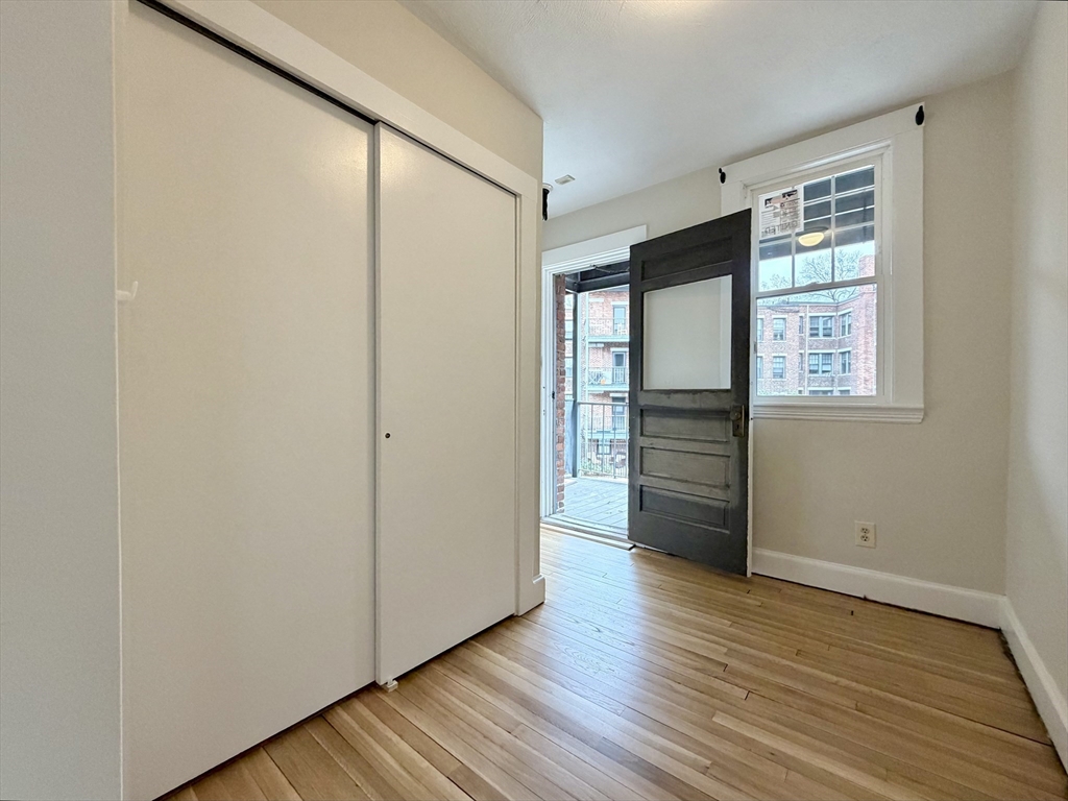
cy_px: 400
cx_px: 534
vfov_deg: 85.7
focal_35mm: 14
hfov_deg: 102.1
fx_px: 432
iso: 250
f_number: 2.2
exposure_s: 1/120
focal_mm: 2.22
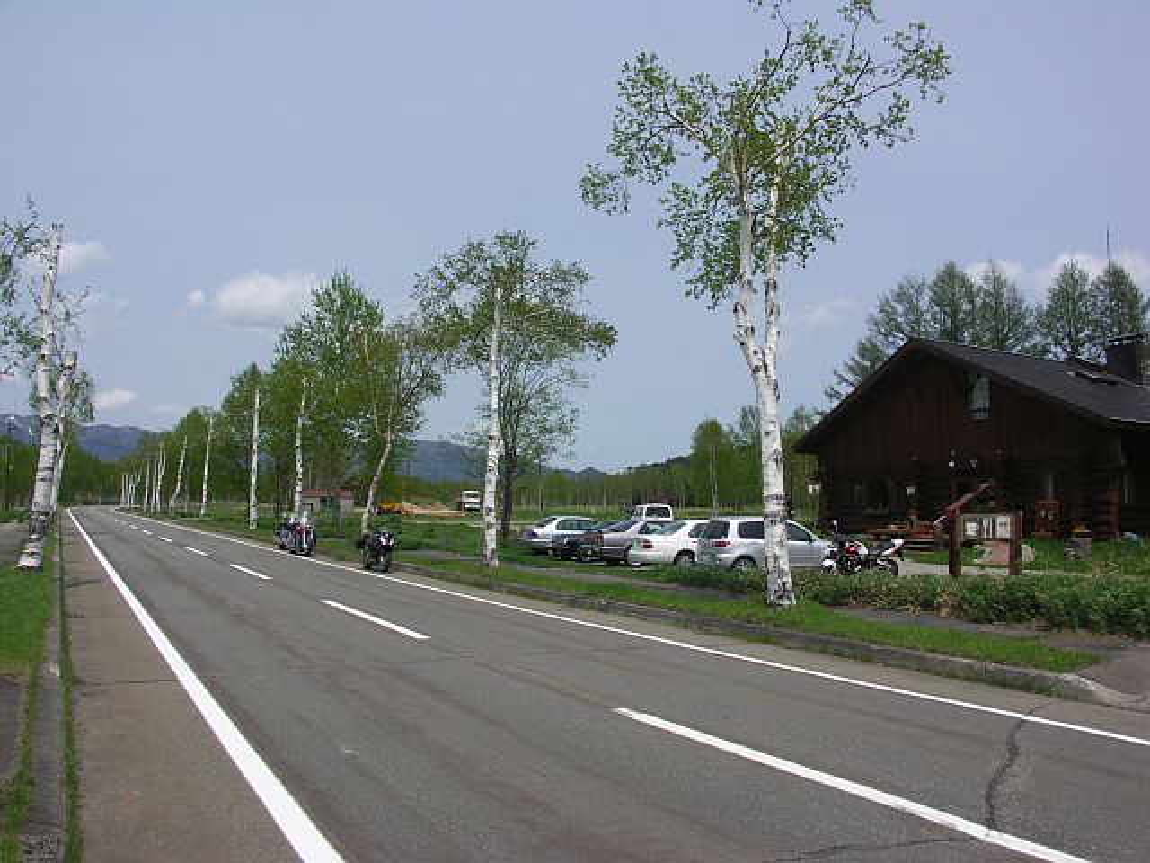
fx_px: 930
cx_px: 575
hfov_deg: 63.4
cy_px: 432
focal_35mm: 28
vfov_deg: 49.7
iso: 50
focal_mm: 7.2
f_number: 10
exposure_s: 1/125
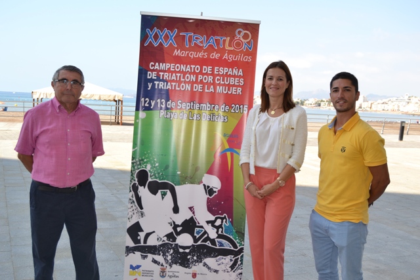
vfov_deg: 34.2
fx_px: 455
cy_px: 140
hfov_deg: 49.5
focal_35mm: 39
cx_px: 210
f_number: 5.6
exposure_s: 1/200
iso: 100
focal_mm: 26
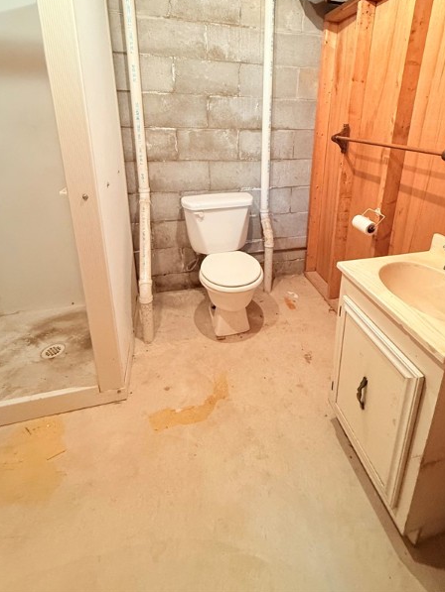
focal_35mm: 18
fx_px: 308
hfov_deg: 71.1
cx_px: 260
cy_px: 215
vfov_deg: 85.7
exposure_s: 1/60
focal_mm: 2.22
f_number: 2.2
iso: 400
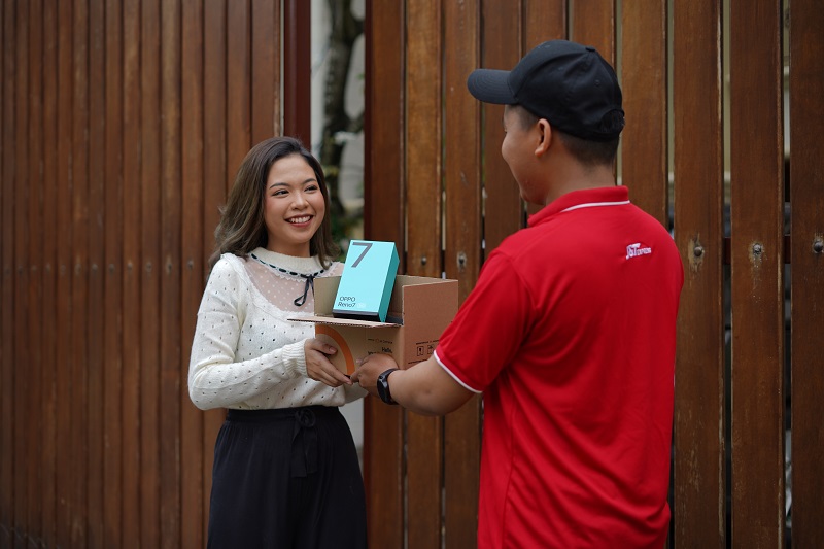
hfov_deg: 39.6
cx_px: 412
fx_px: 1144
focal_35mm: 50
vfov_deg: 27.0
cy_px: 274
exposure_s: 1/800
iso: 50
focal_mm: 50
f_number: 2.2
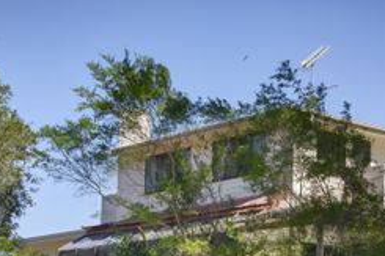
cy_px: 230
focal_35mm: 92
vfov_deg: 14.7
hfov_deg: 22.1
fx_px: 983
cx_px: 237
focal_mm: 48
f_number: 7.1
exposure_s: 1/320
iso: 160
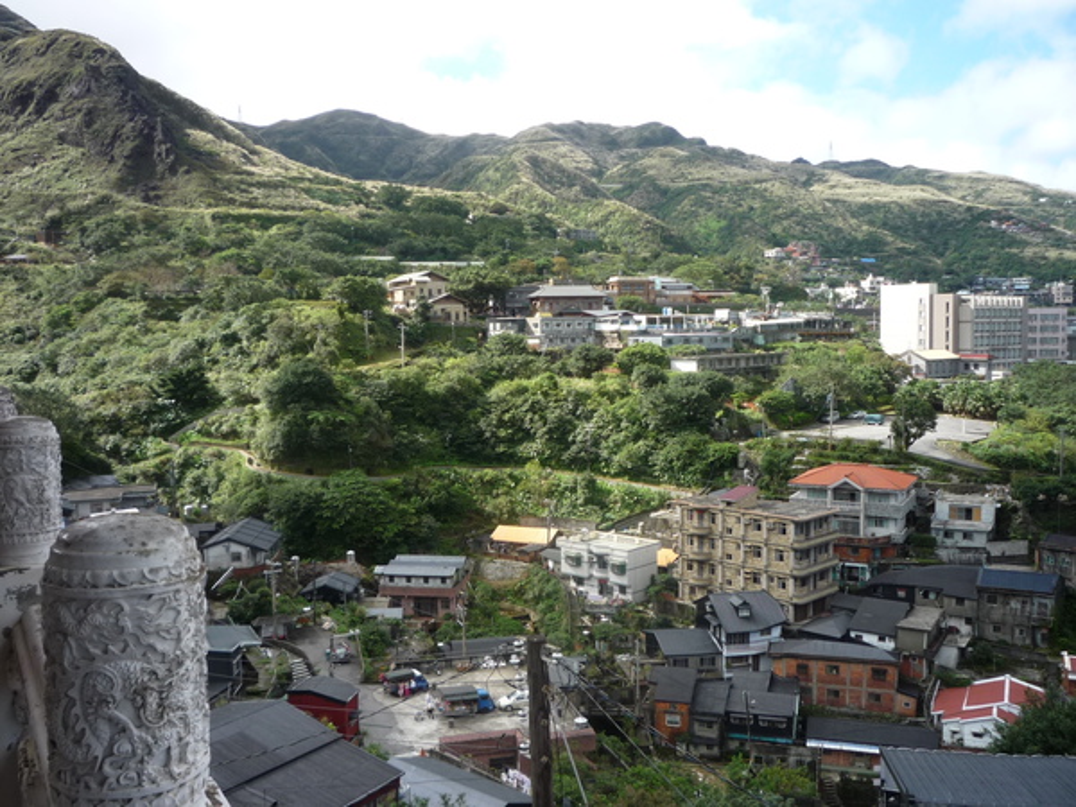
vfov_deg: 44.2
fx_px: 995
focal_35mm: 32
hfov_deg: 56.8
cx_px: 538
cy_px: 404
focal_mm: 5.2
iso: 100
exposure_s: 1/250
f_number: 4
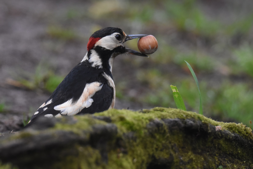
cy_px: 84
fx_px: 4216
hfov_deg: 3.4
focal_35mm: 600
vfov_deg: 2.3
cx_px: 126
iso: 1600
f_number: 7.1
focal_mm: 400
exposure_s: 1/125
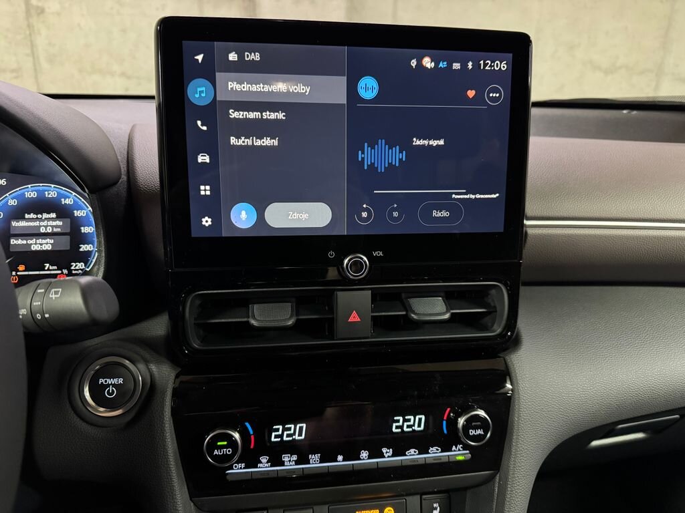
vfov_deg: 56.8
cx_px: 342
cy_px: 256
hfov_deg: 71.6
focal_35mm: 24
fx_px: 475
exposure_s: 1/33
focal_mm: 6.76
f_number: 1.78
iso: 1000
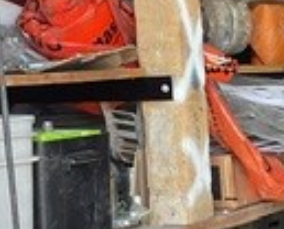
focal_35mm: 140
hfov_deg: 13.0
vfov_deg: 11.0
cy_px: 218
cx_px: 416
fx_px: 1180
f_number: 1.8
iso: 32
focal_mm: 3
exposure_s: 1/50
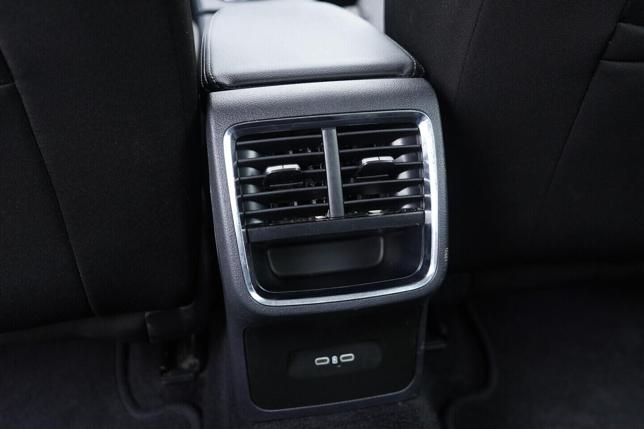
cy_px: 214
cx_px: 322
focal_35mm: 36
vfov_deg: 36.9
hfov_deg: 53.1
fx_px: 644
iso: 800
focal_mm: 24
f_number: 2.8
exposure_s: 1/40
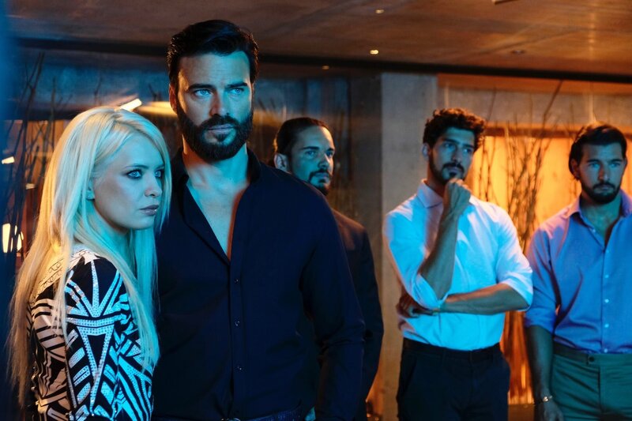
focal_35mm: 64
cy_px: 210
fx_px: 1123
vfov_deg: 21.2
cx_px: 316
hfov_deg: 31.4
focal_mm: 42.5
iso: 2500
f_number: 4
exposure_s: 1/60
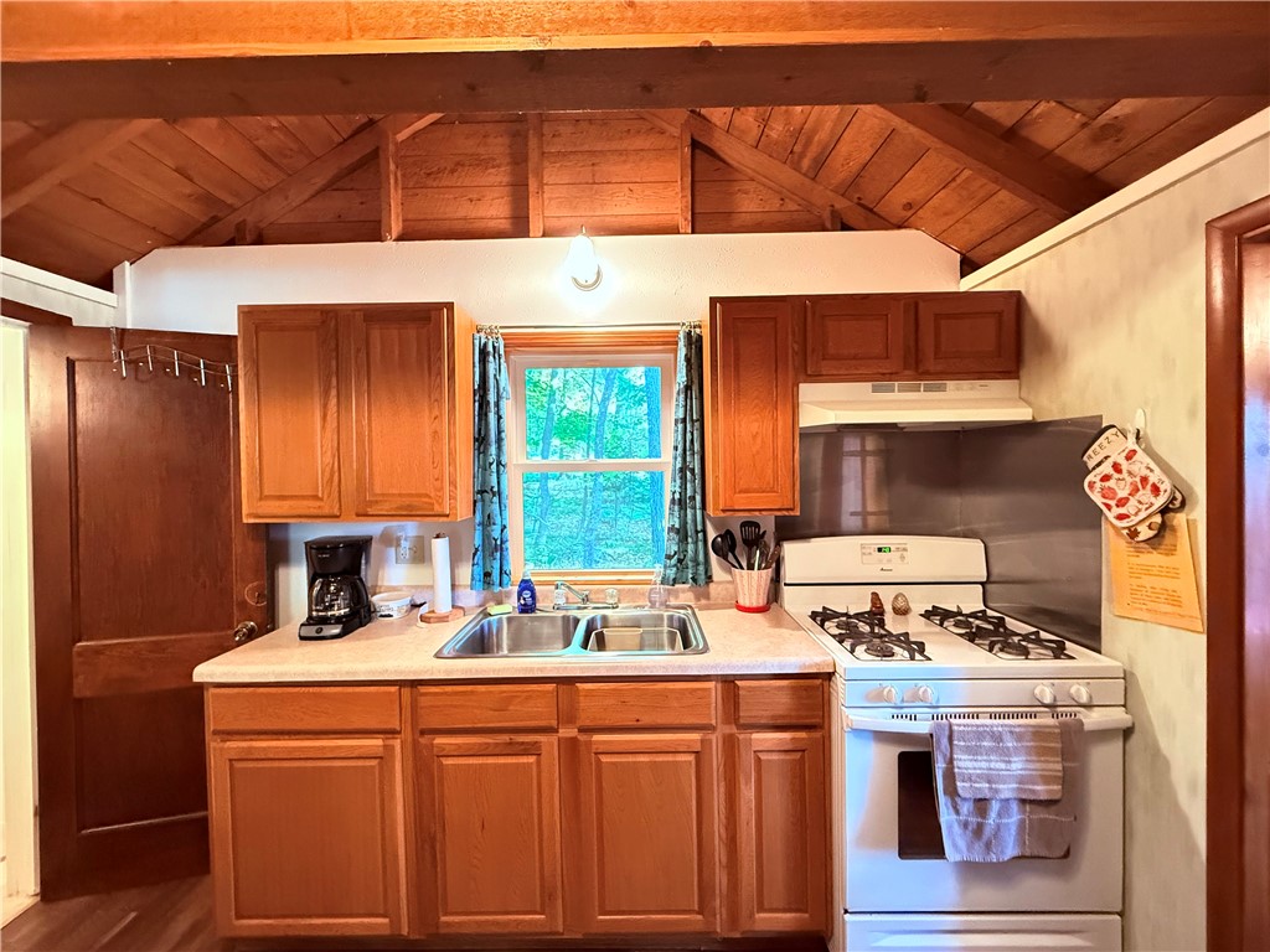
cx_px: 635
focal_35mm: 14
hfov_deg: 102.1
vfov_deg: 85.7
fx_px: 514
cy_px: 476
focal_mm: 2.22
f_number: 2.2
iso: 1250
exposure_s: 1/40
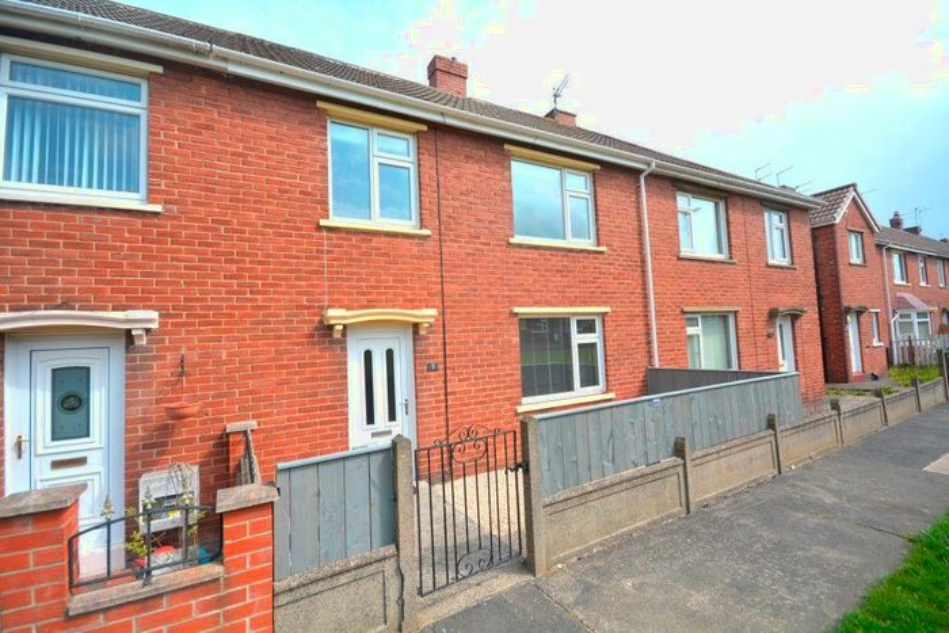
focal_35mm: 15
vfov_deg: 77.4
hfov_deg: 100.4
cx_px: 474
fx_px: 395
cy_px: 316
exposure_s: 1/250
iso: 100
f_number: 8
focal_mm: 10
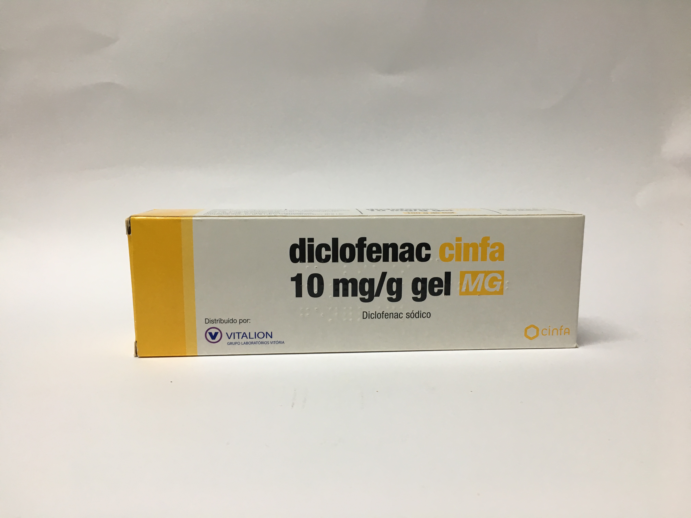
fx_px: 579
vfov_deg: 48.2
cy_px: 259
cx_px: 346
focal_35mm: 29
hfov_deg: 61.7
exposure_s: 1/33
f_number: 2.2
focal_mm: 4.15
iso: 40
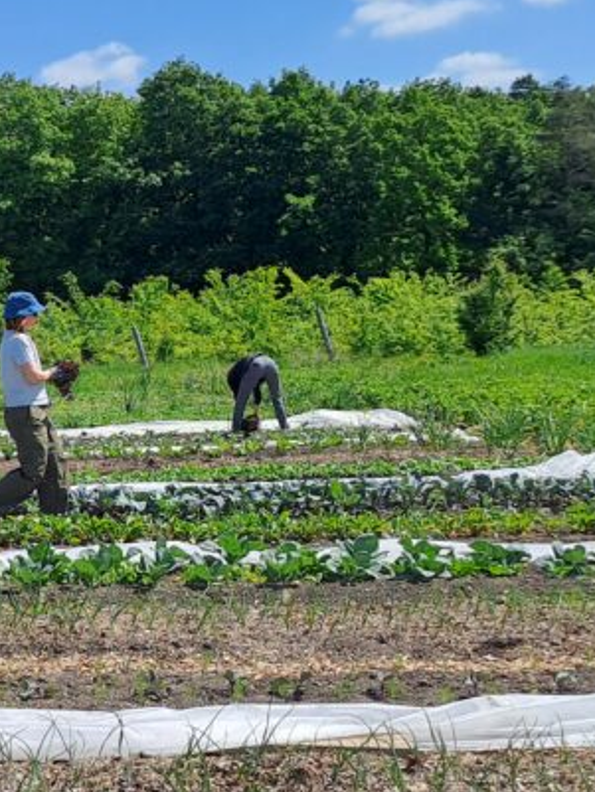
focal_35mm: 68
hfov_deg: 20.3
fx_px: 1558
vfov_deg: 28.5
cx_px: -109
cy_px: 474
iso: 32
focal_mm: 4.65
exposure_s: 1/2137
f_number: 1.8
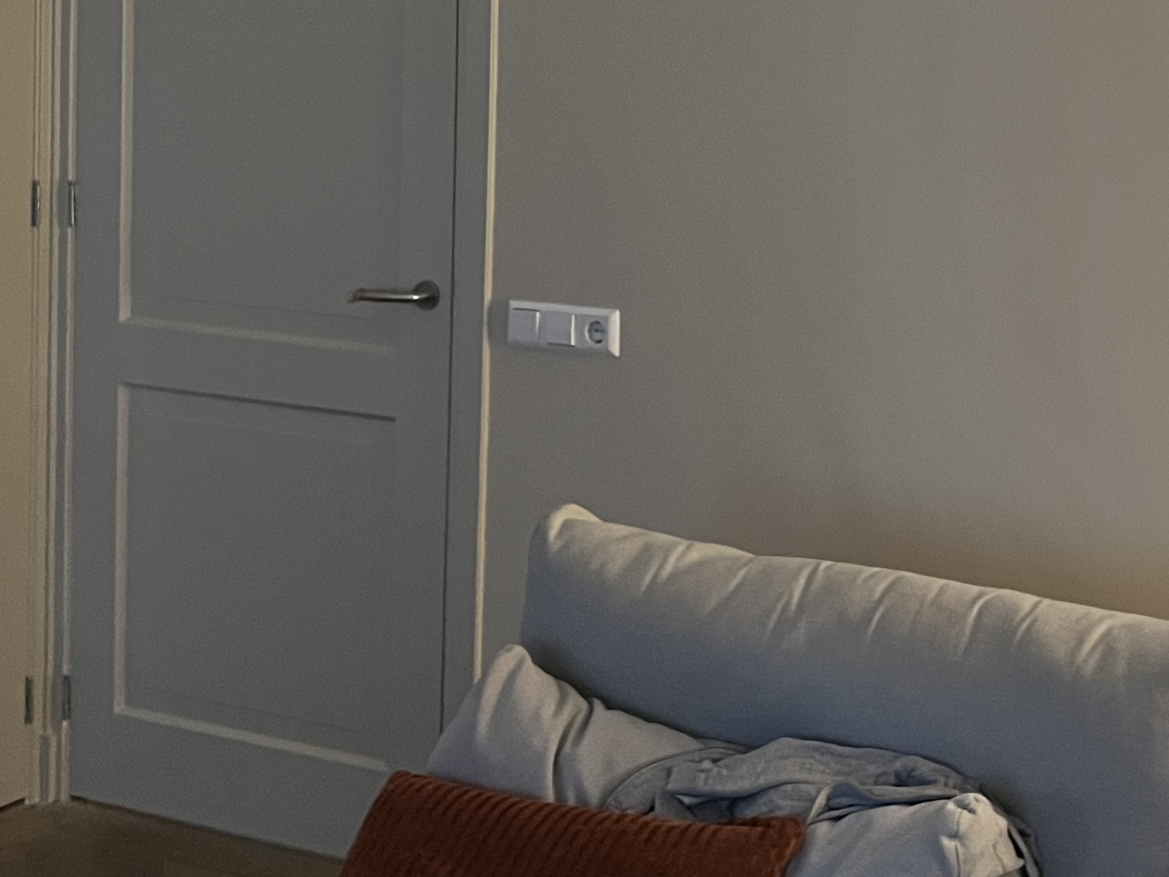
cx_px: 825
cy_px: 64
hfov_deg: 27.9
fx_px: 2330
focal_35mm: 69
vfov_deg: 20.8
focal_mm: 5.1
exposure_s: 1/59
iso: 500
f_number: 1.6
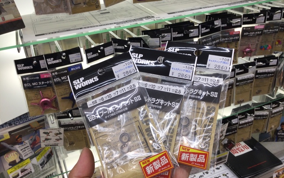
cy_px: 97
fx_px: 255
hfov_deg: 58.1
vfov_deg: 38.3
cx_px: 142
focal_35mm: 33
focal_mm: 3.3
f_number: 2.4
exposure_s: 1/50
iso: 25
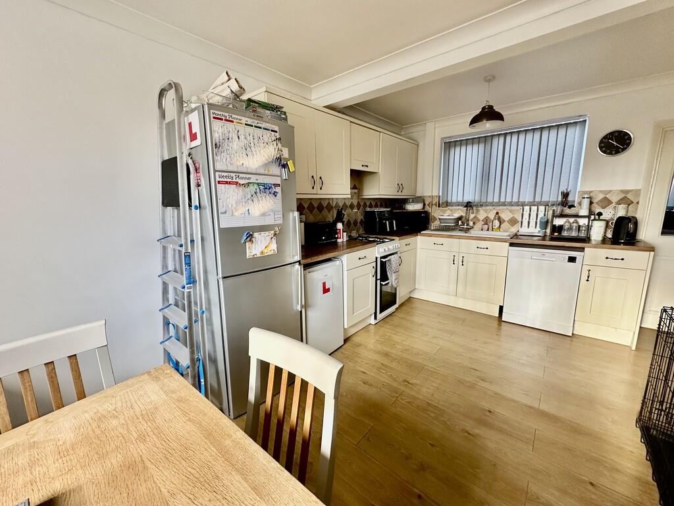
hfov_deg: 102.1
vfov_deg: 85.7
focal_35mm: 14
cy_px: 253
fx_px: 273
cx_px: 337
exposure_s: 1/99
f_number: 2.2
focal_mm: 2.22
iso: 125
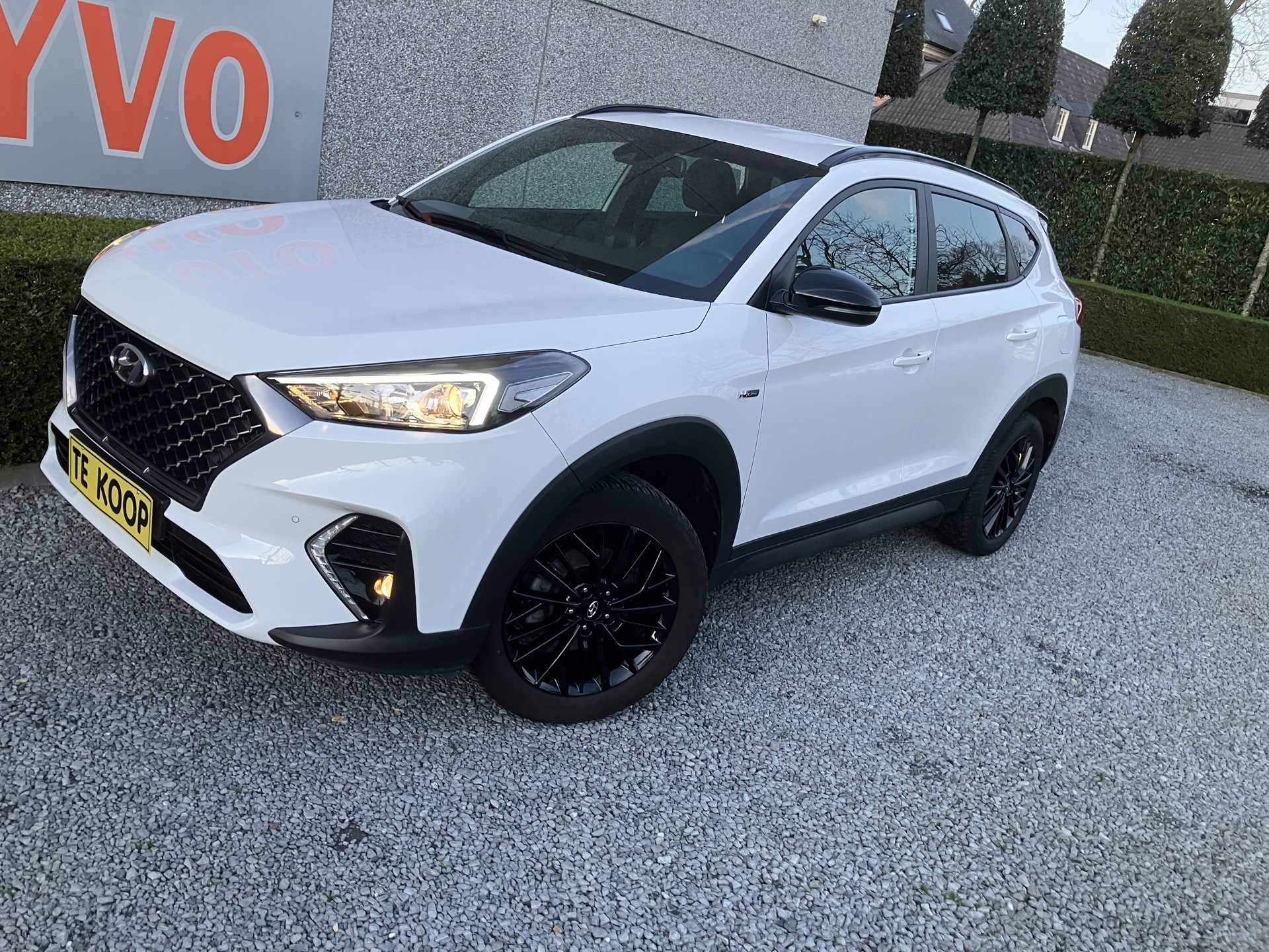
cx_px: 634
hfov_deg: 63.4
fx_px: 1026
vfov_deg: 49.7
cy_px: 476
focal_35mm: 28
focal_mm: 3.99
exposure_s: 1/79
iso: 64
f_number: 1.8
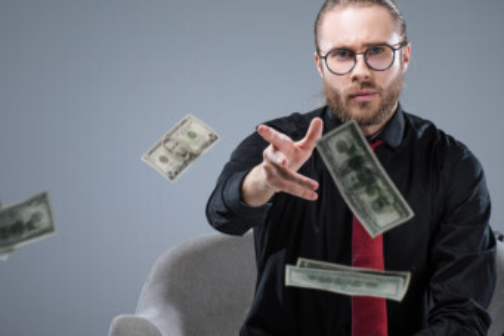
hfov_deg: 13.9
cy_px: 185
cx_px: 299
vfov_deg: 9.3
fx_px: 2071
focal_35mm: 148
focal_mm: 105
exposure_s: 1/200
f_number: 11
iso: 100
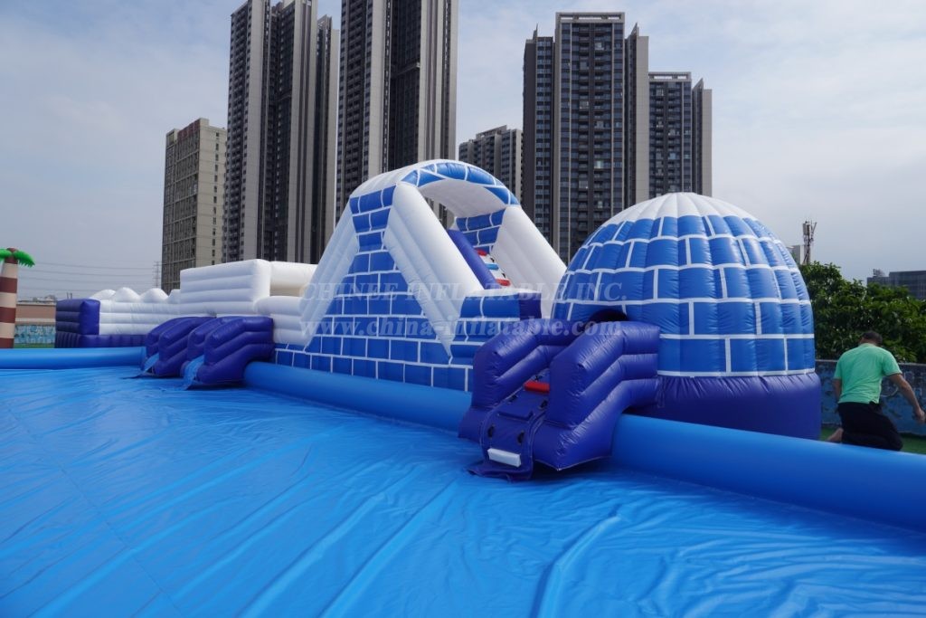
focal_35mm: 24
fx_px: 617
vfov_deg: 53.1
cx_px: 463
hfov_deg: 73.7
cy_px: 309
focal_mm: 16
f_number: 8
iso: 100
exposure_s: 1/400
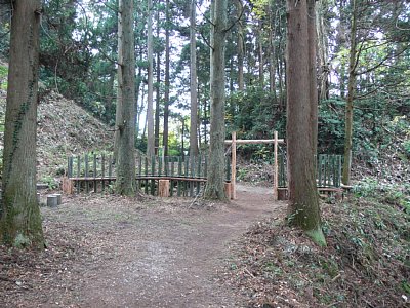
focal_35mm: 35
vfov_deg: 40.7
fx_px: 415
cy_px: 154
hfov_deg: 52.6
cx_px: 205
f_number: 2.8
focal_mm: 7.4
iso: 80
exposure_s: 1/30
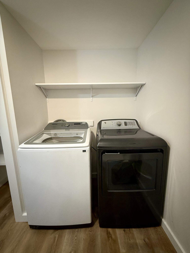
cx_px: 95
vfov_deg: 102.1
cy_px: 126
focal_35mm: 14
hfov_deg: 85.7
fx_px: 102
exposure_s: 1/60
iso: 320
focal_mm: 2.22
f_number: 2.2
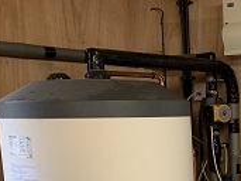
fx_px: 529
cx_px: 292
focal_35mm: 76
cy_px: 231
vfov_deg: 18.1
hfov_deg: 23.4
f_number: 1.8
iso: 80
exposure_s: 1/50
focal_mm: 4.25
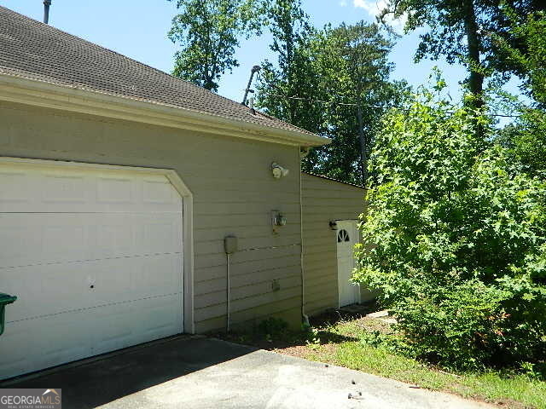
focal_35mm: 31
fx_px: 489
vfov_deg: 45.4
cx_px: 273
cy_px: 204
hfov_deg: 58.4
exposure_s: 1/400
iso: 80
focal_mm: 5.6
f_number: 3.2
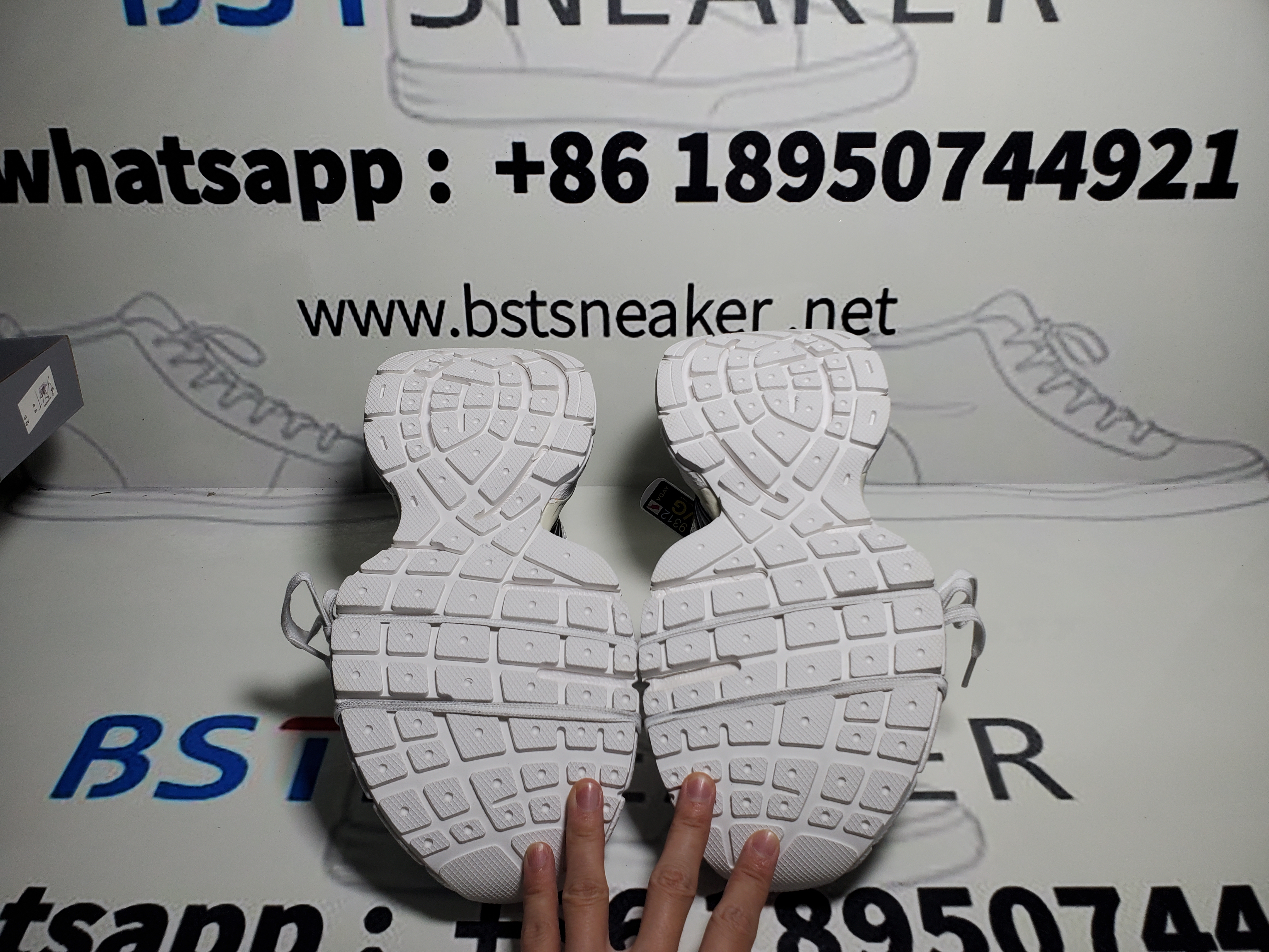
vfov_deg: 53.1
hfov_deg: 67.3
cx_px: 634
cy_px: 476
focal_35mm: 26
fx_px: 953
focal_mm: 4.3
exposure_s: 1/515
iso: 50
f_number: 1.5
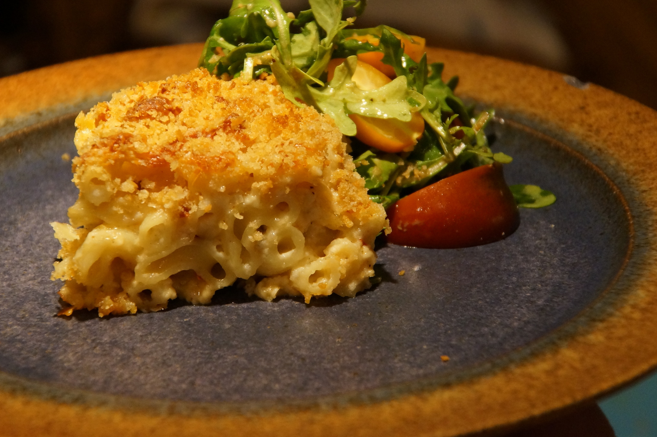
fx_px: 3008
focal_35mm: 165
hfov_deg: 12.5
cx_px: 292
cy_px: 181
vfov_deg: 8.3
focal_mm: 90
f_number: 5.6
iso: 1250
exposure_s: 1/160
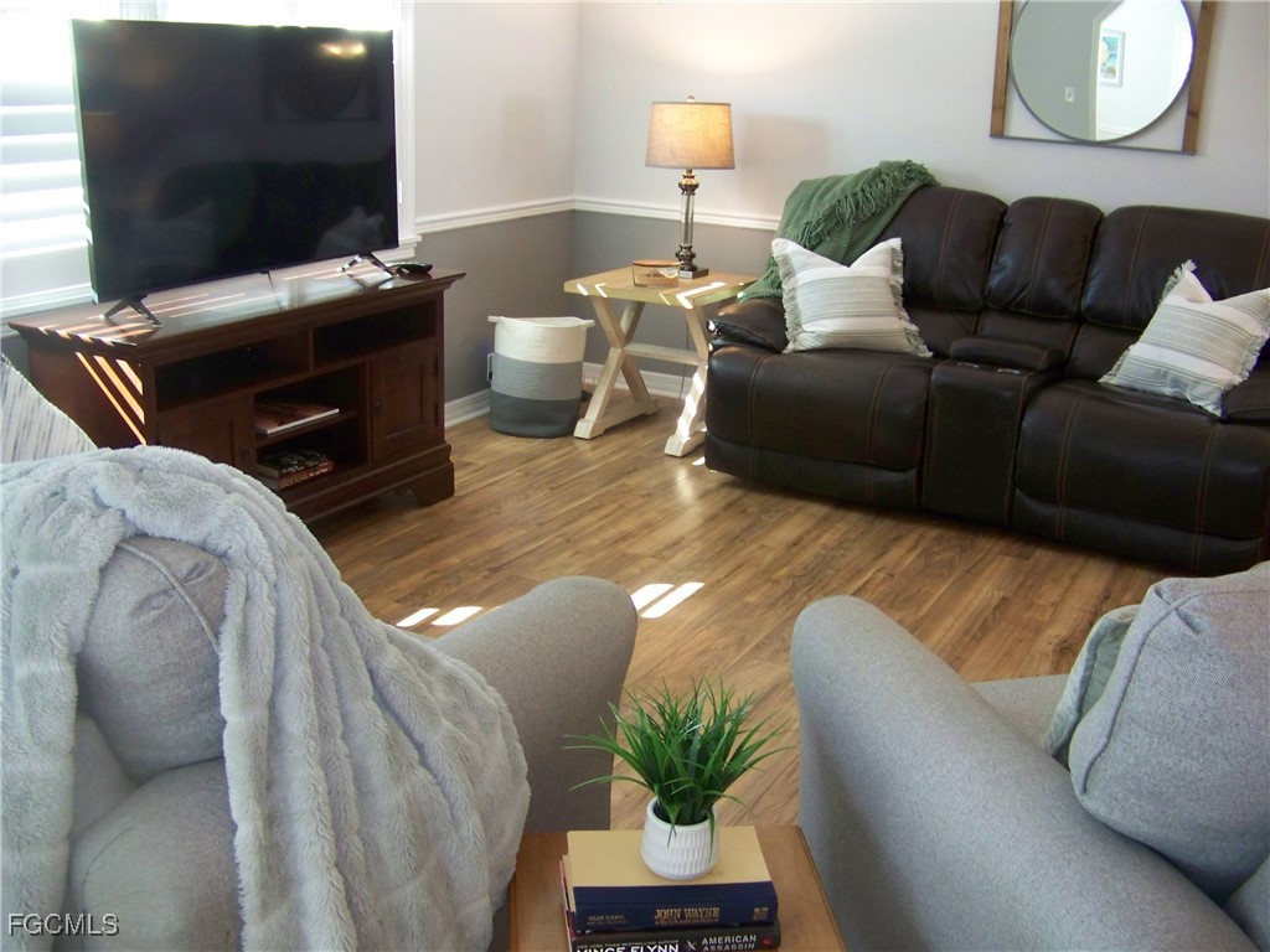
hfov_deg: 51.4
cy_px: 476
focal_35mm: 36
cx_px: 635
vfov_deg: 39.7
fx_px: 1321
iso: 200
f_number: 2.8
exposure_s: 1/30
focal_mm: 5.85
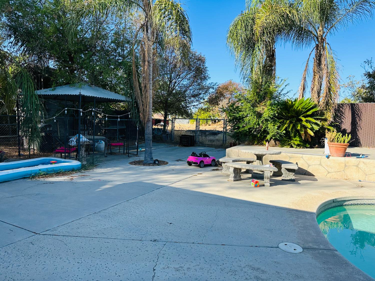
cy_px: 140
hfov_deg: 71.6
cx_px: 188
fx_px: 260
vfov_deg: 56.8
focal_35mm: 24
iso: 80
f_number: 1.78
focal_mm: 6.86
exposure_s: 1/1664
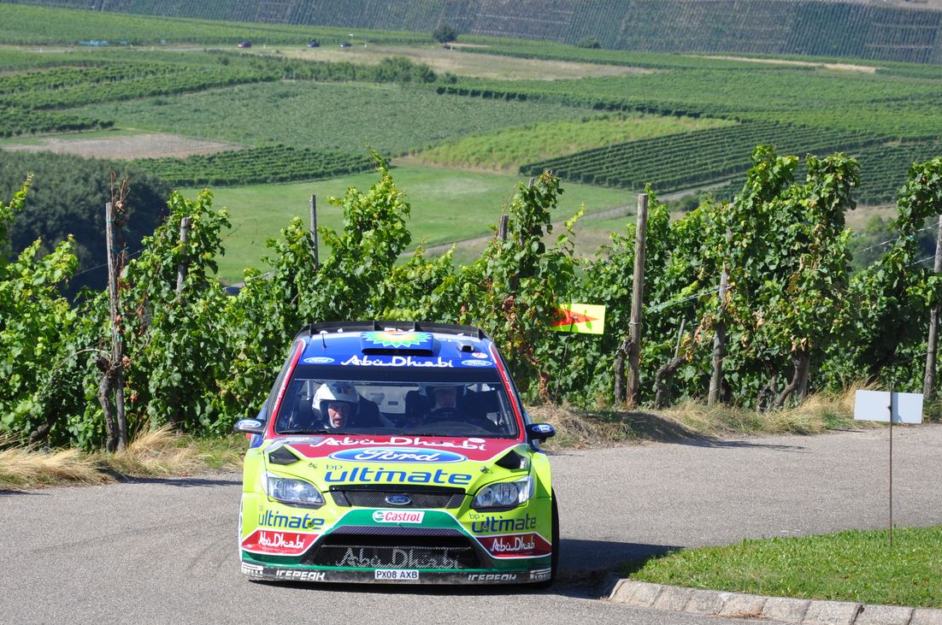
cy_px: 433
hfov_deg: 9.0
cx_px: 450
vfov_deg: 6.0
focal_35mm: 229
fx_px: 5975
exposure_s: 1/640
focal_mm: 105
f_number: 6.3
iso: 200
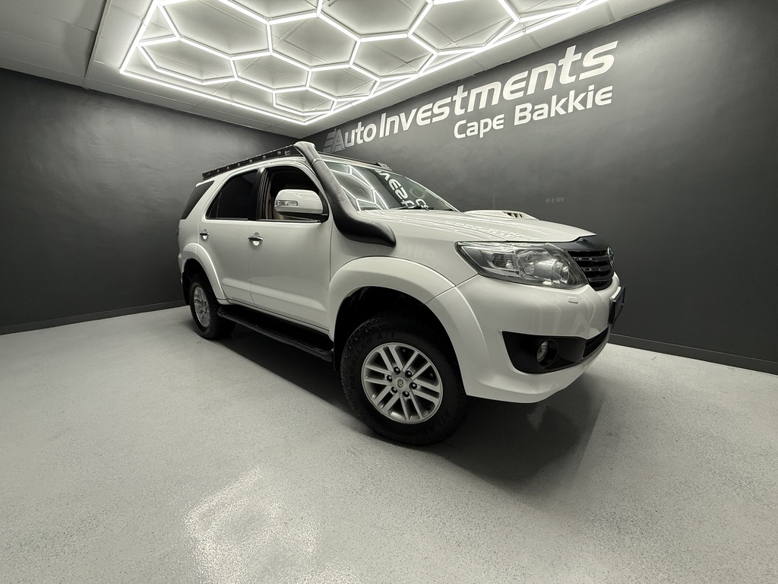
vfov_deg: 85.7
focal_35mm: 14
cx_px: 389
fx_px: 315
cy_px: 292
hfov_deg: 102.1
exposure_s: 1/100
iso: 200
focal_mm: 2.22
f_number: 2.2
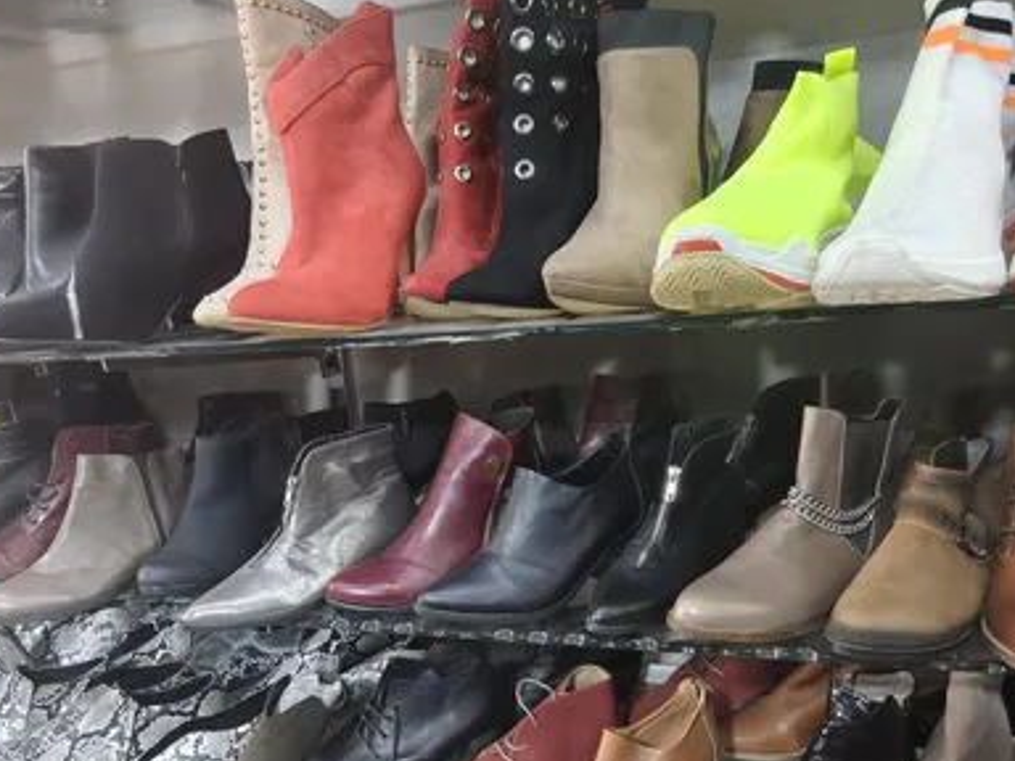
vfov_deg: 53.5
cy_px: 526
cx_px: 513
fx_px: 733
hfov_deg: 69.4
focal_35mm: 25
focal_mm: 2.3
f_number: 2
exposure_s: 1/63
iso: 5000
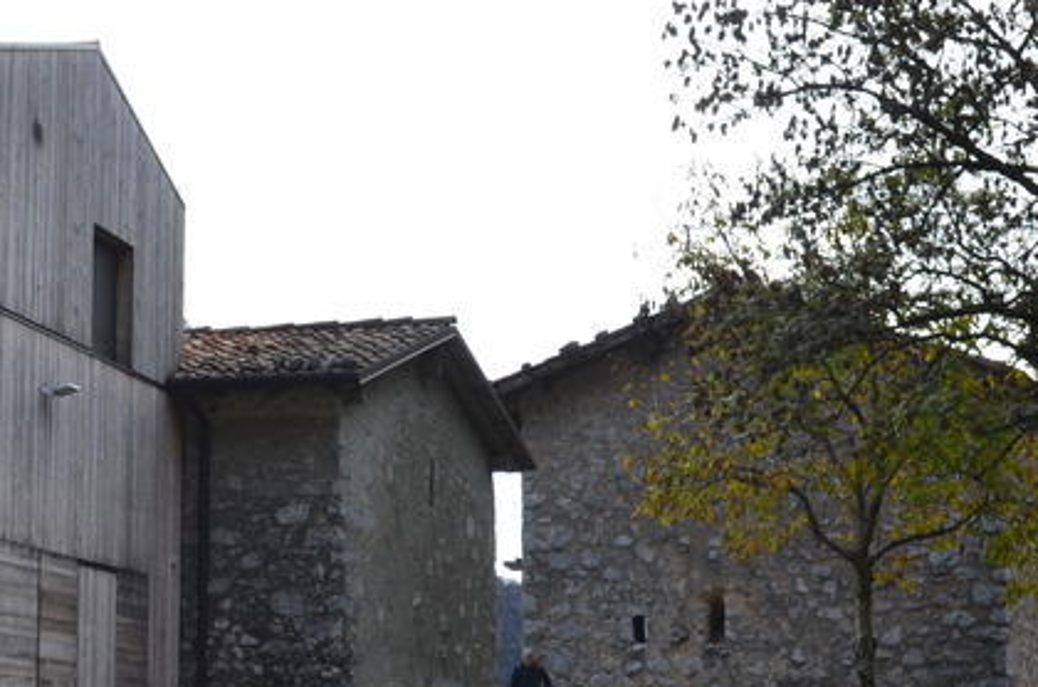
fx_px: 2532
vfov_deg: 15.4
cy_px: 467
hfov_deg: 23.2
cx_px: 551
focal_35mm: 88
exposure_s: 1/250
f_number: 8
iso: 125
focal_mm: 22
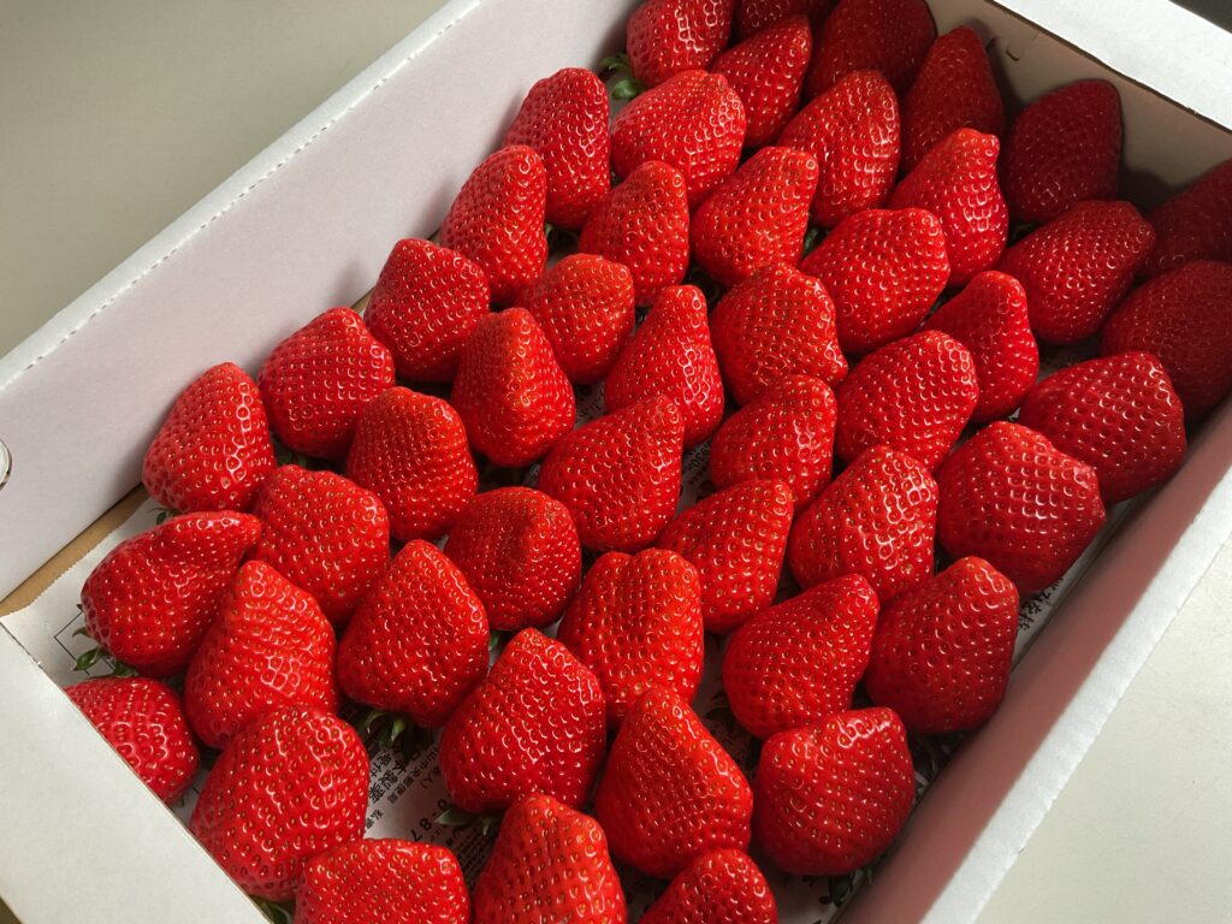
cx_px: 616
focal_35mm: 29
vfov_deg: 48.2
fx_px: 1032
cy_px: 462
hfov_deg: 61.7
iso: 80
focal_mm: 3
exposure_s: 1/50
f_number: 1.8
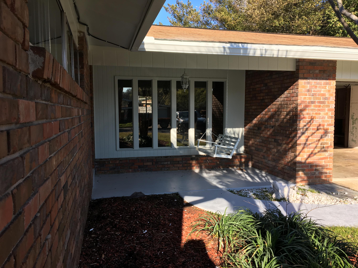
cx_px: 179
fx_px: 300
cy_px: 134
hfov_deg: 61.7
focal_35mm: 29
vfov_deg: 48.2
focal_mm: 4.15
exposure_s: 1/801
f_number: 2.2
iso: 25
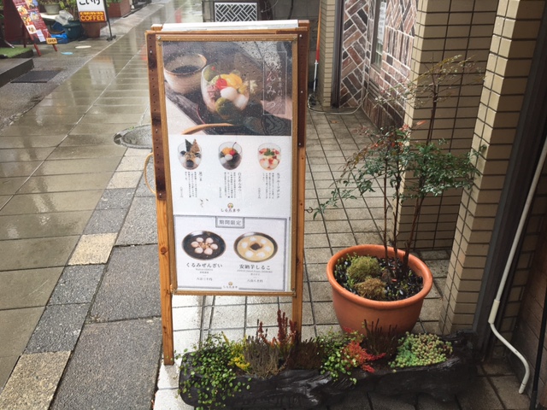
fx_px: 458
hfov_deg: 61.7
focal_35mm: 29
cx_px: 274
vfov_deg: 48.2
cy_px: 205
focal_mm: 4.15
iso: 25
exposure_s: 1/60
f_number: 2.2
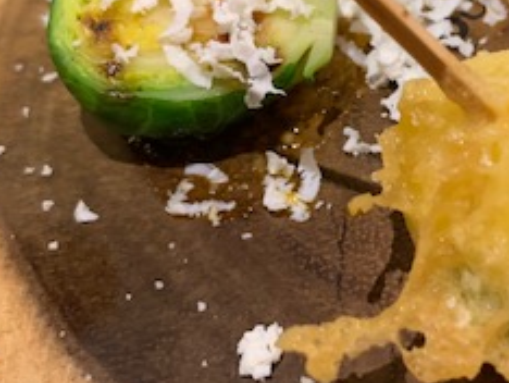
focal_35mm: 71
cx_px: 420
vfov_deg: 20.5
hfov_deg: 26.8
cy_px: 65
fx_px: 1045
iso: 400
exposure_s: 1/33
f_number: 1.8
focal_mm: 4.25
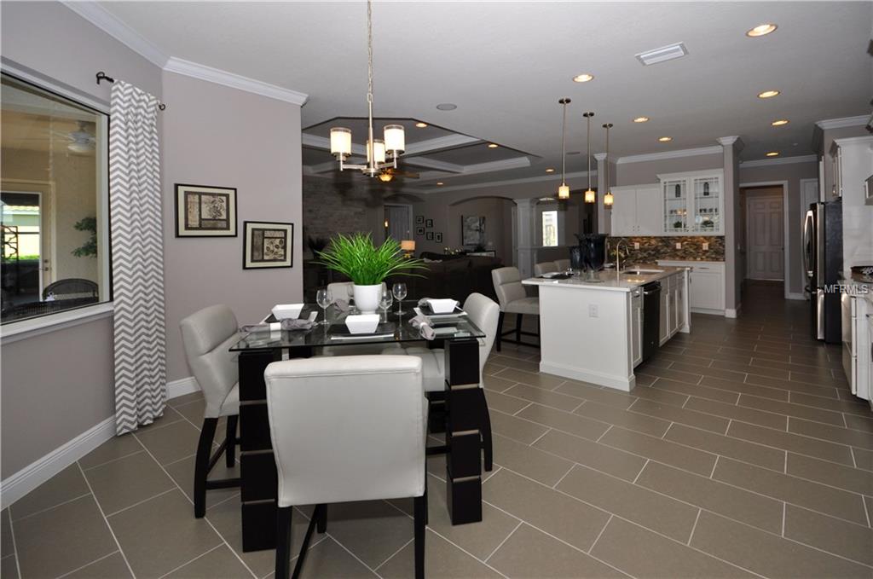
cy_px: 290
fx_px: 363
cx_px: 436
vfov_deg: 77.1
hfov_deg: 100.5
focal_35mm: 15
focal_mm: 10
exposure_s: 1/125
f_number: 6.3
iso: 200
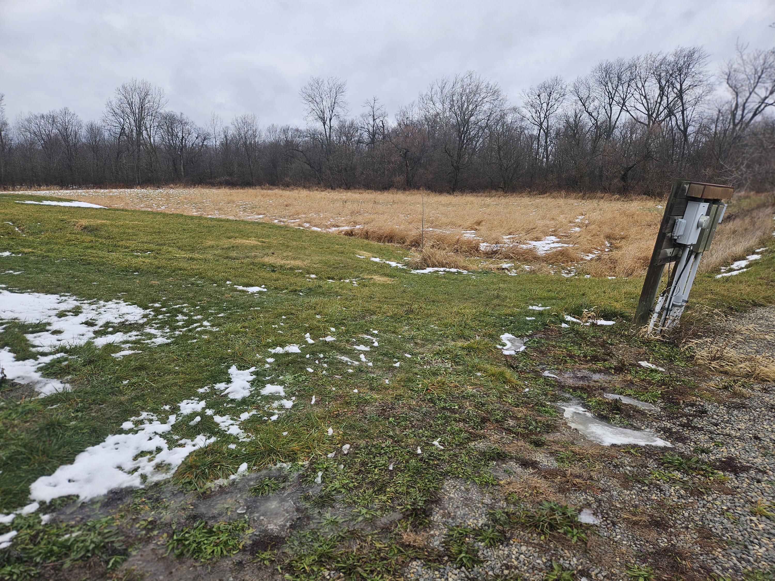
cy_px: 290
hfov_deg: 73.9
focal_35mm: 23
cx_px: 388
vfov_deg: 58.9
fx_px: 515
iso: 25
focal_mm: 5.4
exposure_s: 1/396
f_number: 1.8
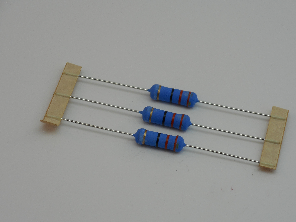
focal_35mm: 151
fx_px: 1291
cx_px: 159
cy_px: 123
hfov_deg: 13.1
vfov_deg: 9.8
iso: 100
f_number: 5.9
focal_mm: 20.9
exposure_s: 1/60
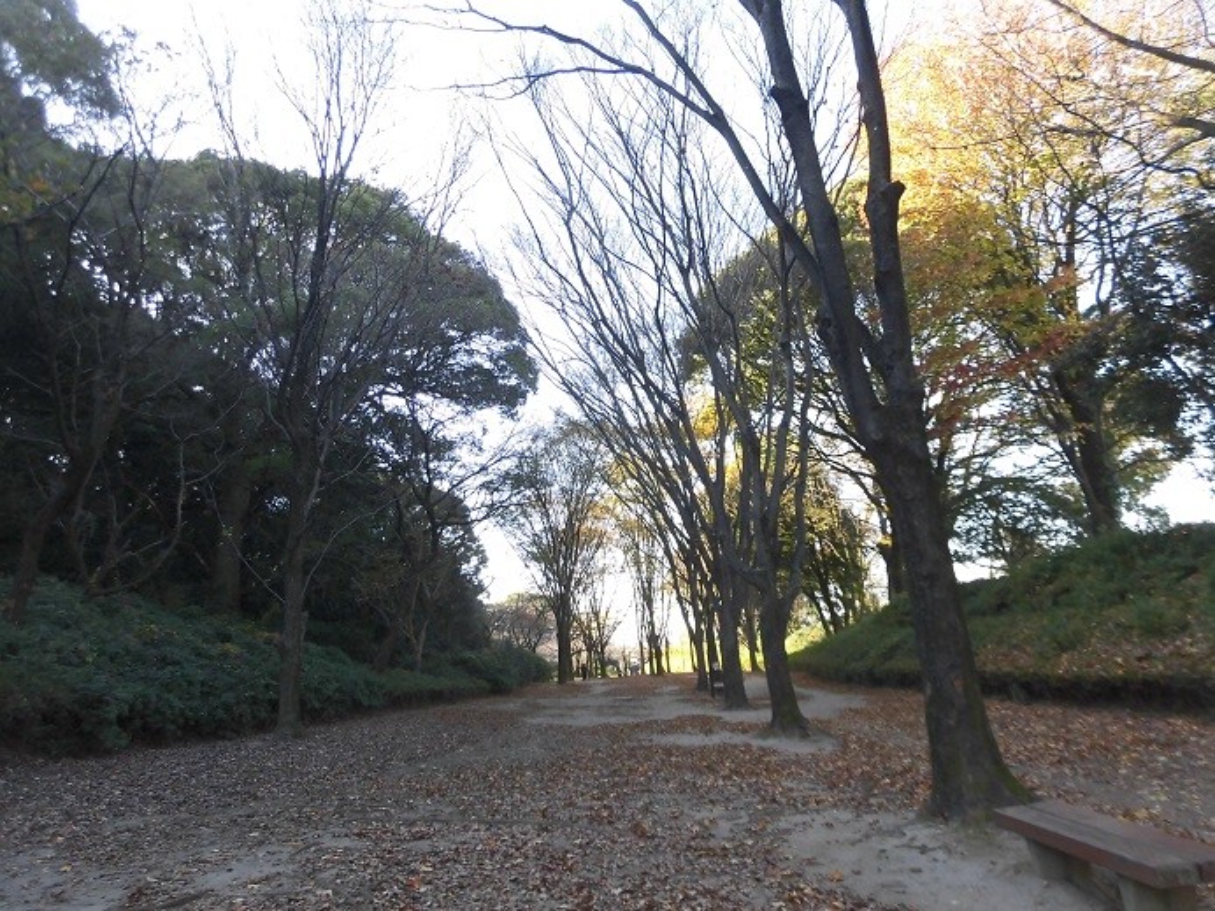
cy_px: 456
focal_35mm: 24
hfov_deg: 71.6
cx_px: 608
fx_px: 842
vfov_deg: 56.8
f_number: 3.1
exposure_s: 1/100
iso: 100
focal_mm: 4.3
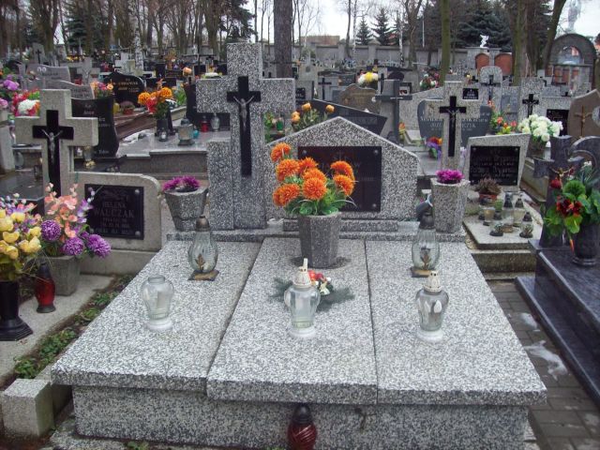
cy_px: 225
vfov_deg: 39.7
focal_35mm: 36
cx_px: 300
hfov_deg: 51.4
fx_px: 624
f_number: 2.7
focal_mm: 6
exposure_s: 1/108
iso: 80
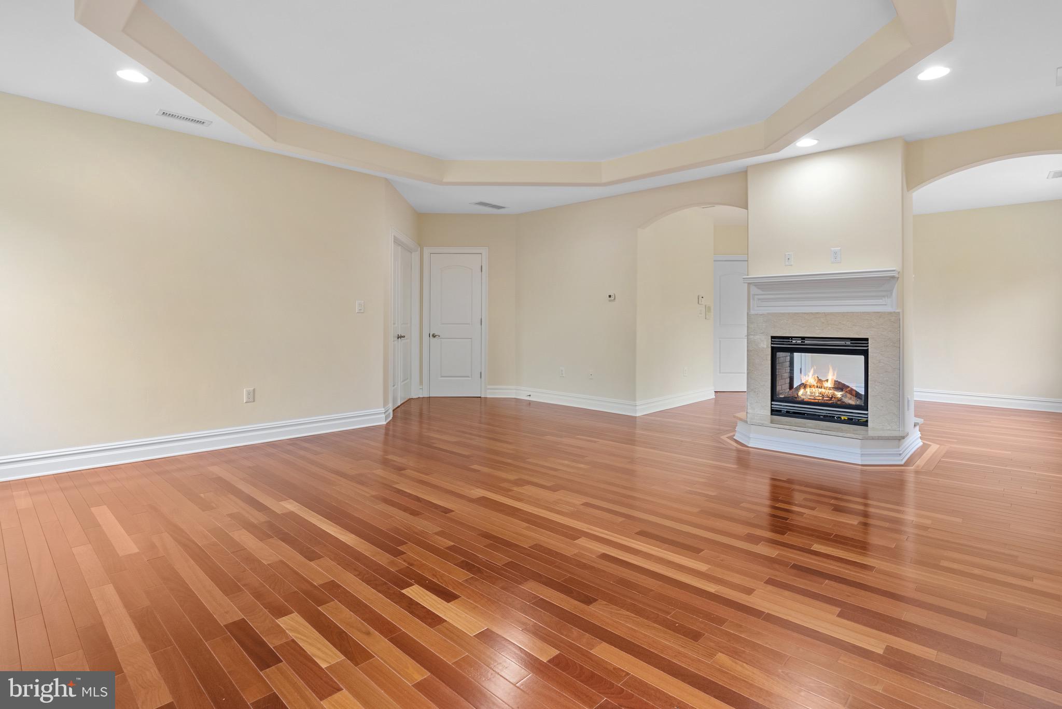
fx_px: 502
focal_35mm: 17
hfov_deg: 93.3
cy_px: 354
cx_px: 531
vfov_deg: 70.5
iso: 400
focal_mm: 17
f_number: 8
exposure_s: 1/5
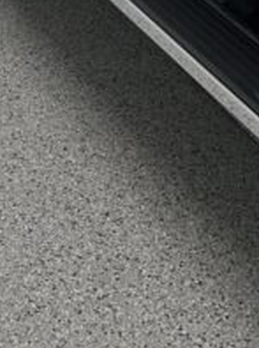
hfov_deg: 11.3
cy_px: -489
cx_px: -146
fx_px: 1251
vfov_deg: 12.4
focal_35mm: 125
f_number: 1.78
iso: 125
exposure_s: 1/121
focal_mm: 6.86
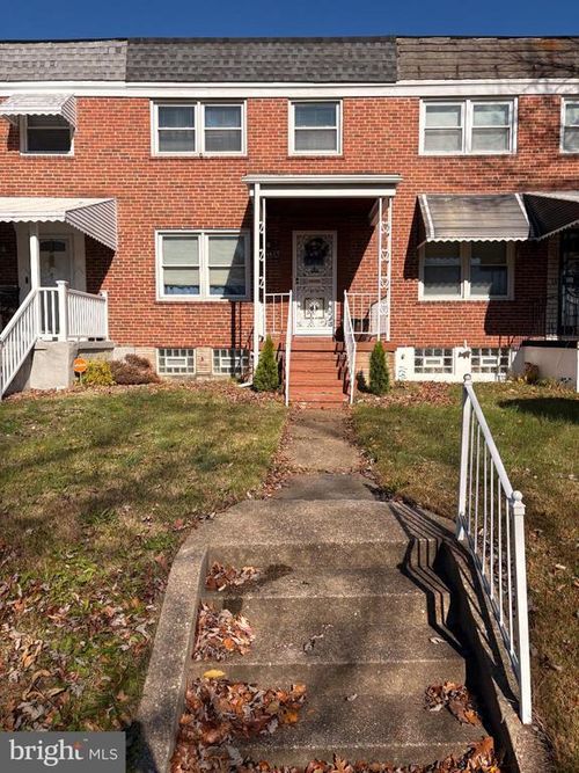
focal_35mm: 26
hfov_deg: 53.0
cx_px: 290
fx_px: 580
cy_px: 386
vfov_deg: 67.3
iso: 50
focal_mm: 5.96
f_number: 1.6
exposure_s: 1/4608
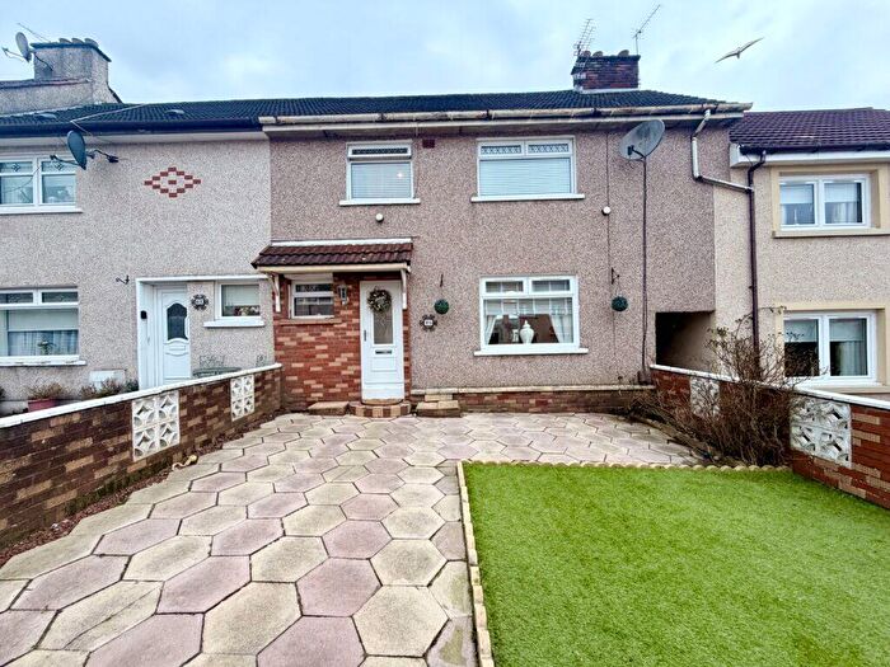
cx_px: 445
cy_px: 334
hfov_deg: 102.1
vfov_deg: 85.7
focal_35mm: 14
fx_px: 360
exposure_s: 1/121
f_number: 2.2
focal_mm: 2.22
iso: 160
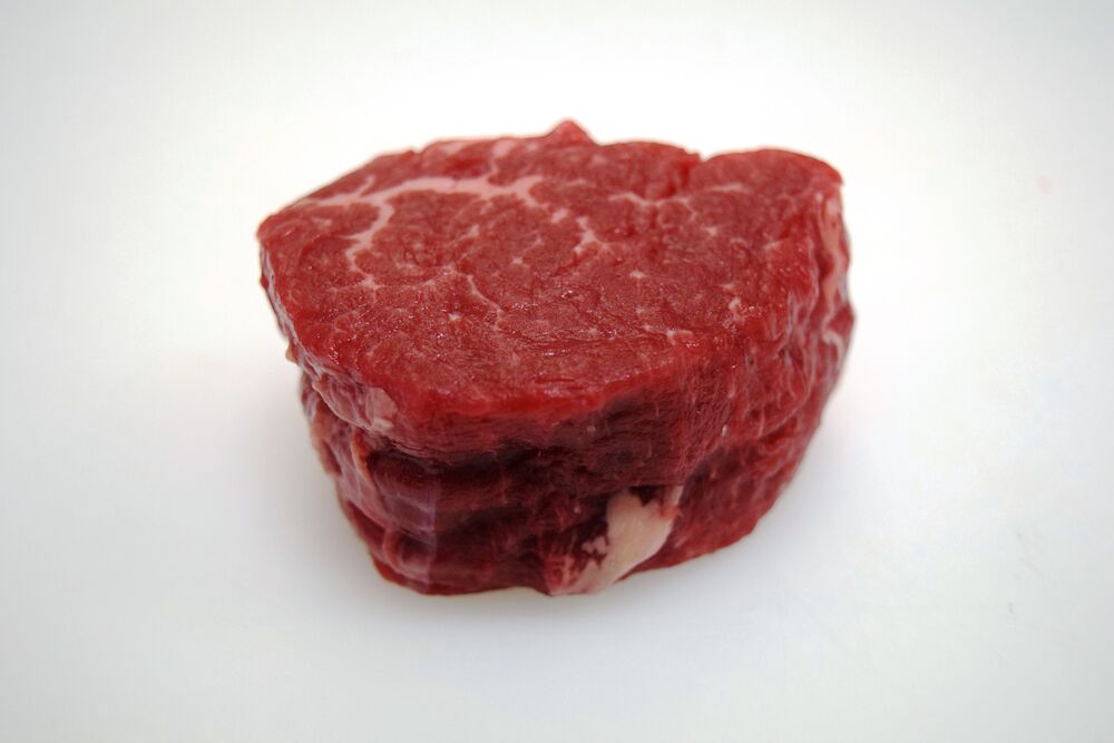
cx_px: 557
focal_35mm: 48
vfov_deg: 28.1
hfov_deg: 41.1
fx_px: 1485
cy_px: 372
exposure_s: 1/125
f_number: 4.5
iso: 1800
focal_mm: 32
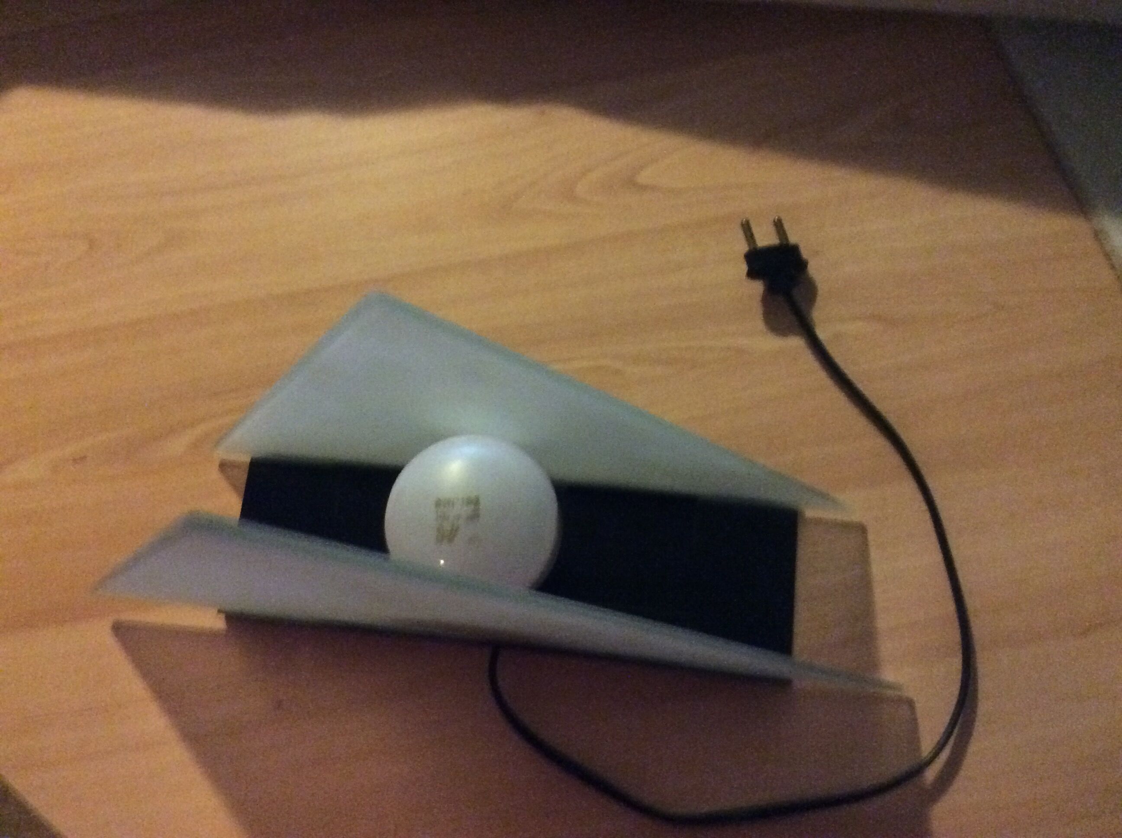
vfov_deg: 44.1
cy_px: 419
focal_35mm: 32
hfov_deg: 56.9
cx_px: 561
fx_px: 1036
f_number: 2.4
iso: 800
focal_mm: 3.3
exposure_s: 1/17
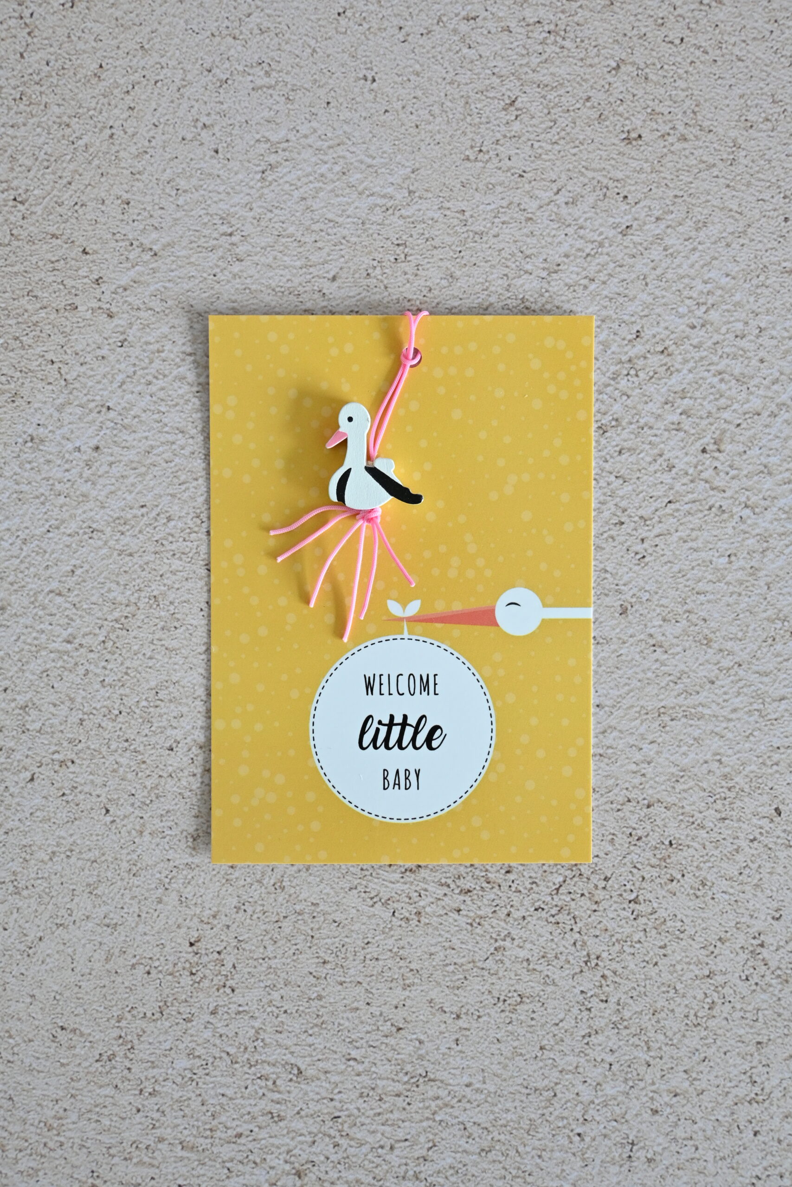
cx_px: 396
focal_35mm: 44
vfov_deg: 45.0
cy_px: 594
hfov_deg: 30.9
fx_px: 1435
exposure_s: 1/50
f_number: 4.8
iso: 800
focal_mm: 29
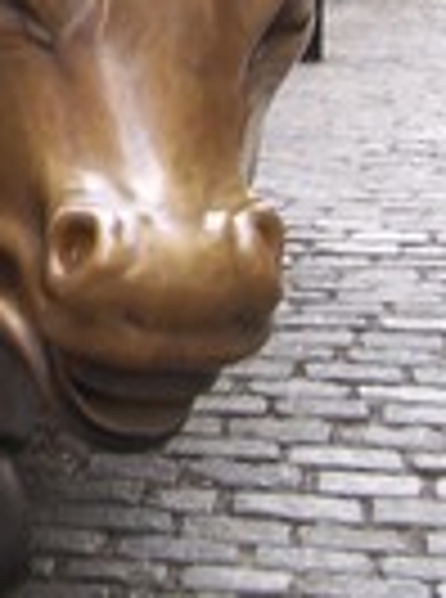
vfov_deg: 15.0
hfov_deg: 10.9
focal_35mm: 129
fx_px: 2227
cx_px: -261
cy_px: -45
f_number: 2.8
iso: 80
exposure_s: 1/80
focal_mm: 6.3
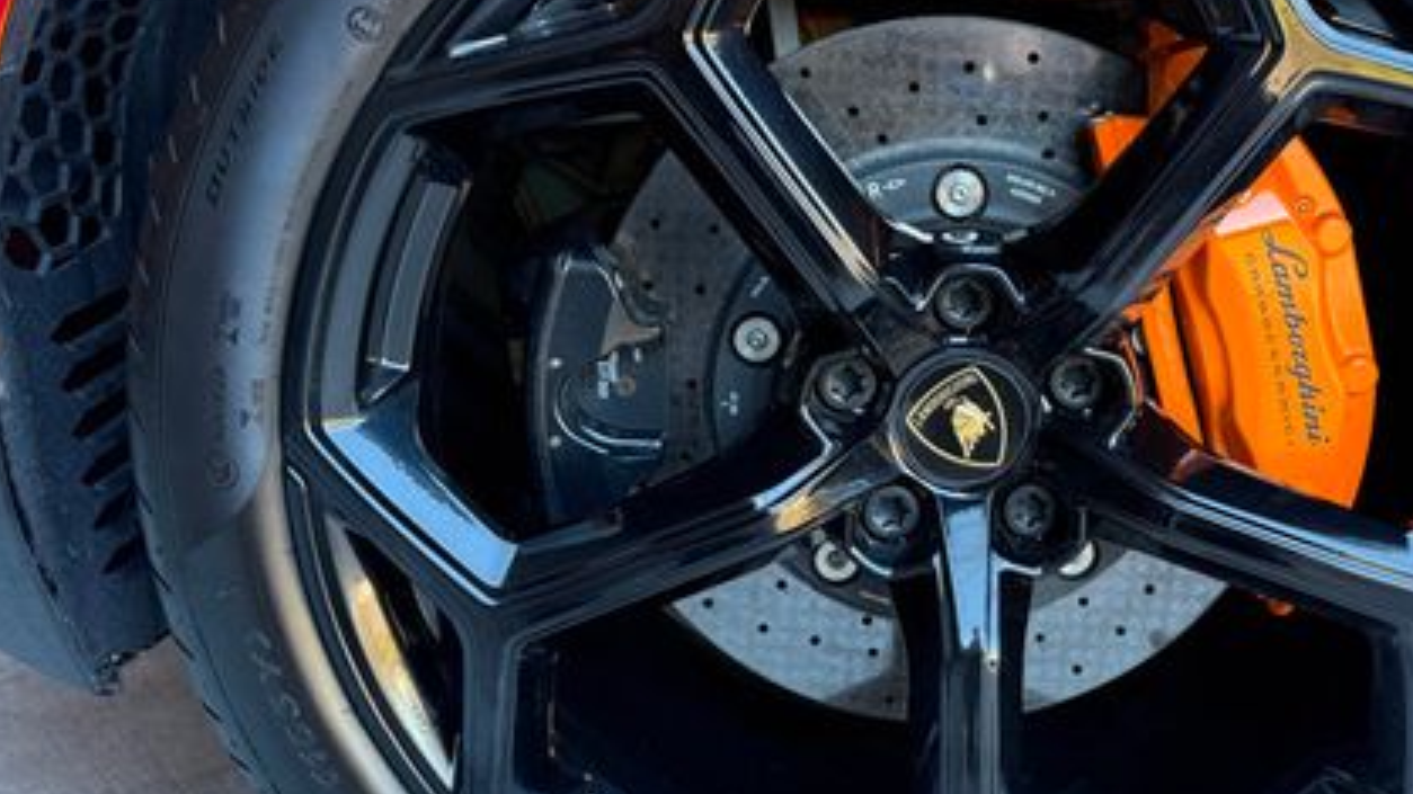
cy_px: 378
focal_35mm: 40
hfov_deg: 49.5
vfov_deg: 29.7
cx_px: 960
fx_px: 1498
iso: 200
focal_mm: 6.76
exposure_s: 1/108
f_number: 1.78
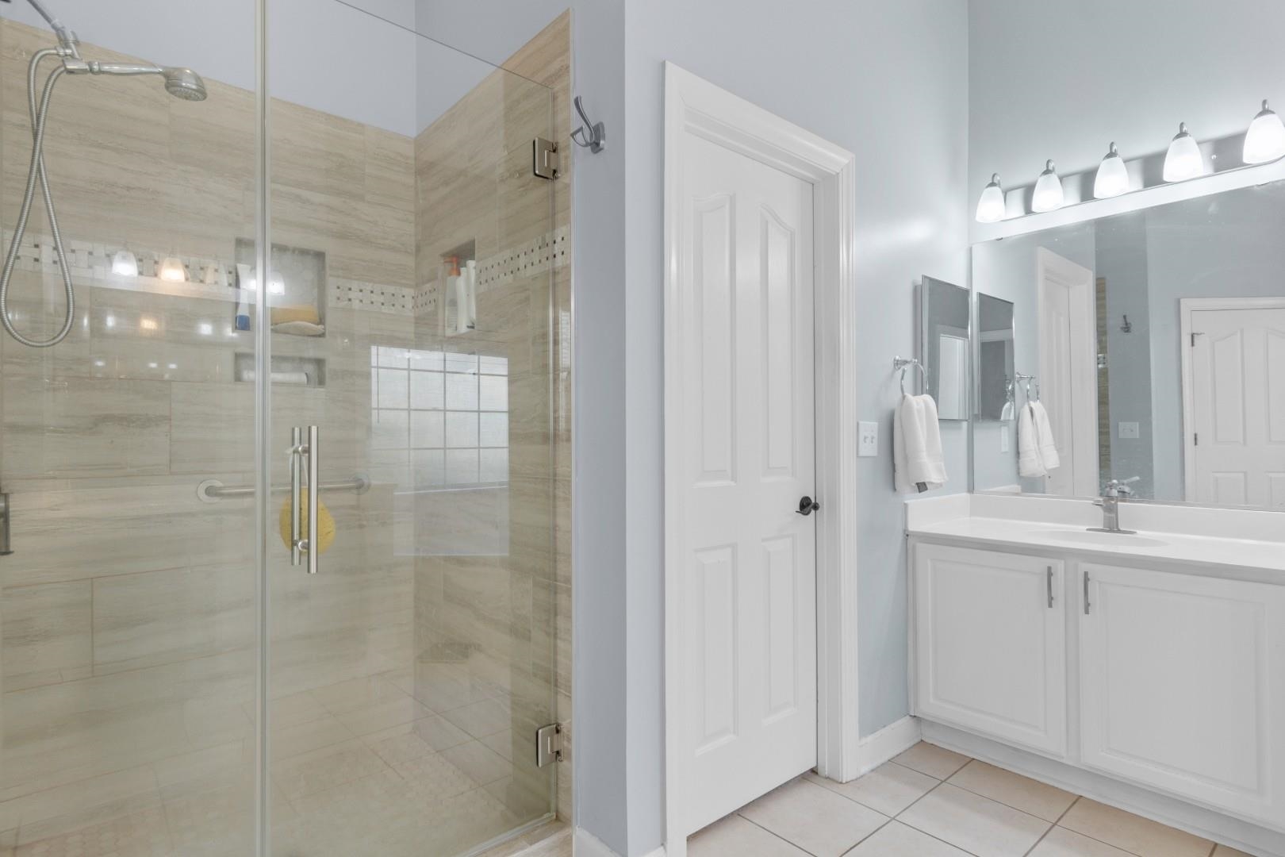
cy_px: 428
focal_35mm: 18
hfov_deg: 90.0
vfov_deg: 67.4
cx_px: 642
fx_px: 642
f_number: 4.8
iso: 100
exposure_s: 1/2
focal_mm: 12
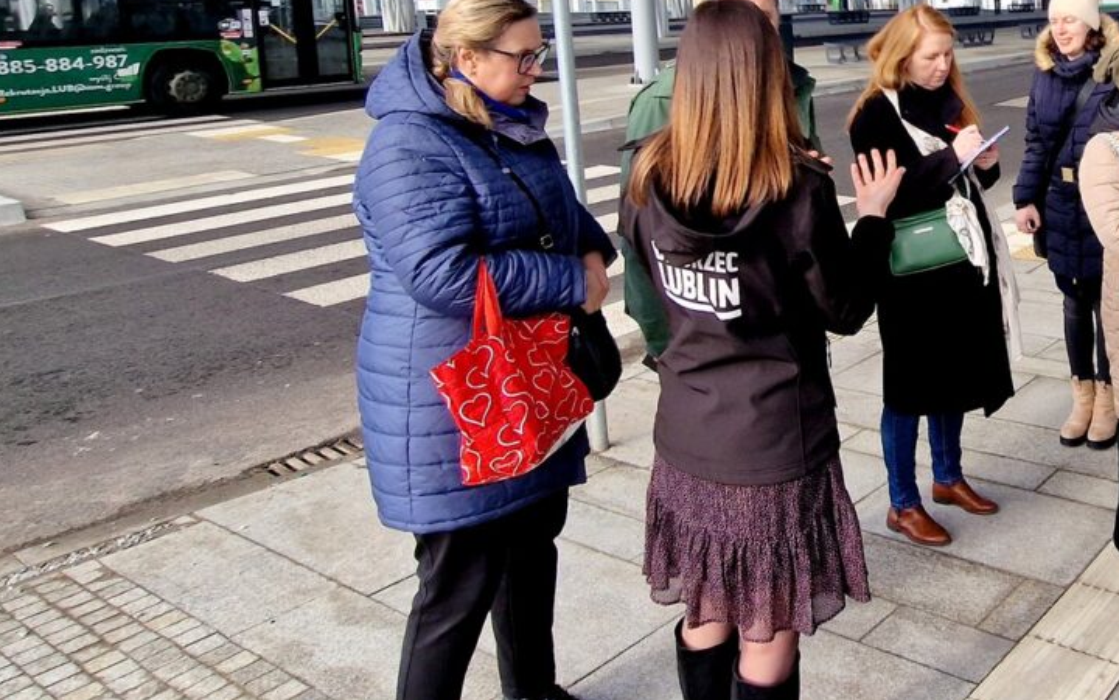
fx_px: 915
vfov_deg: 39.8
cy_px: 118
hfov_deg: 55.4
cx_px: 985
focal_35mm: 30
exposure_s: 1/1072
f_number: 2.2
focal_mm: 2.2
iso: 50
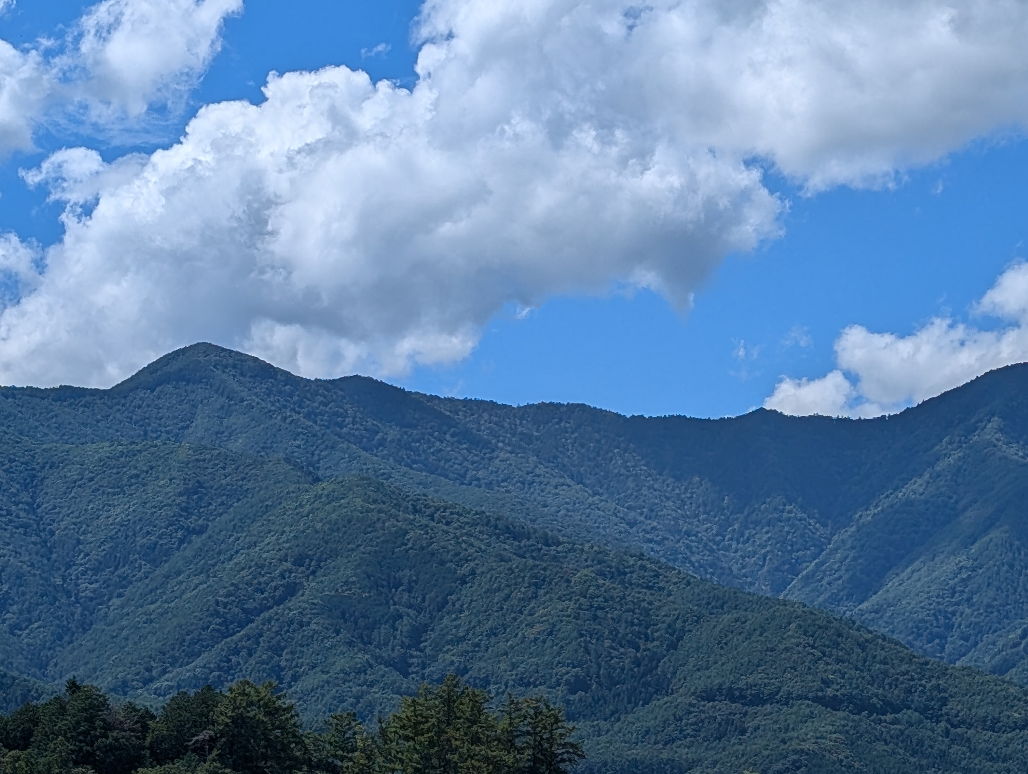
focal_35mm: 92
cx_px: 457
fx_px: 2736
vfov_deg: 16.1
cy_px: 400
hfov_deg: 21.3
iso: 20
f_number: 1.68
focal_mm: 6.9
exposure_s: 1/2370
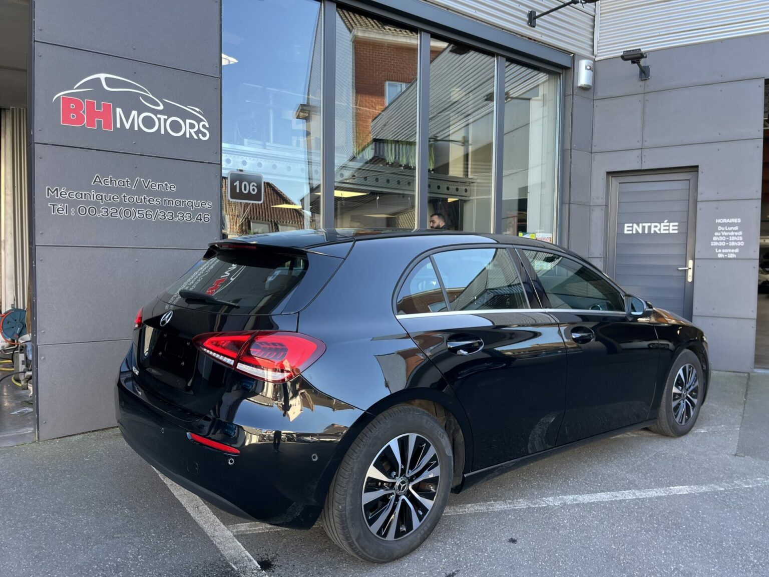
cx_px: 384
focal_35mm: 26
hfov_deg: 67.3
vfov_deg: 53.1
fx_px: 578
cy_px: 288
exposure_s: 1/120
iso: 40
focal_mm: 5.1
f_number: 1.6
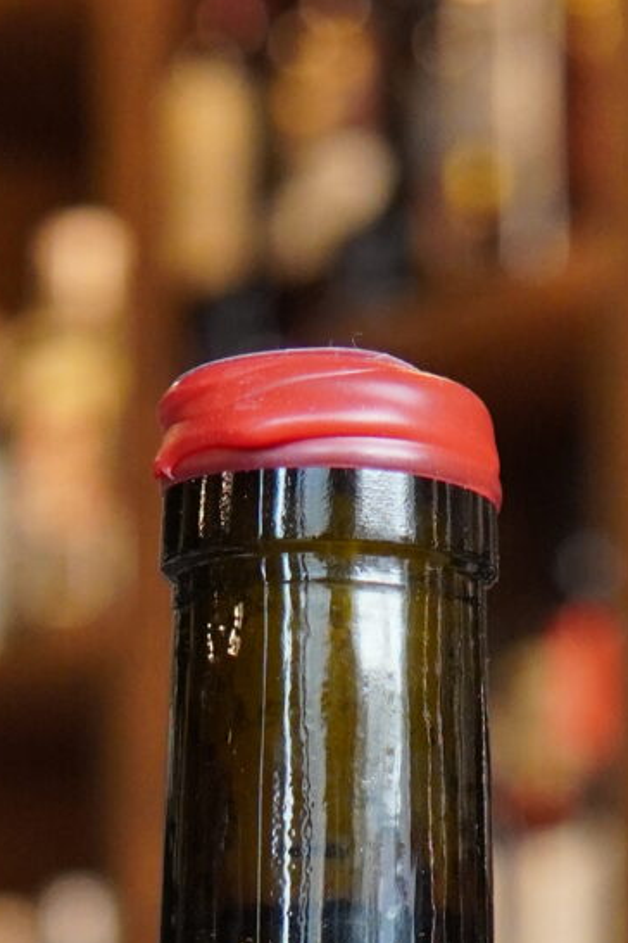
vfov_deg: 9.2
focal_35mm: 211
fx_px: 5521
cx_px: 372
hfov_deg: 6.5
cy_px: 1879
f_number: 4
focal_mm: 30
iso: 1250
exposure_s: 1/160
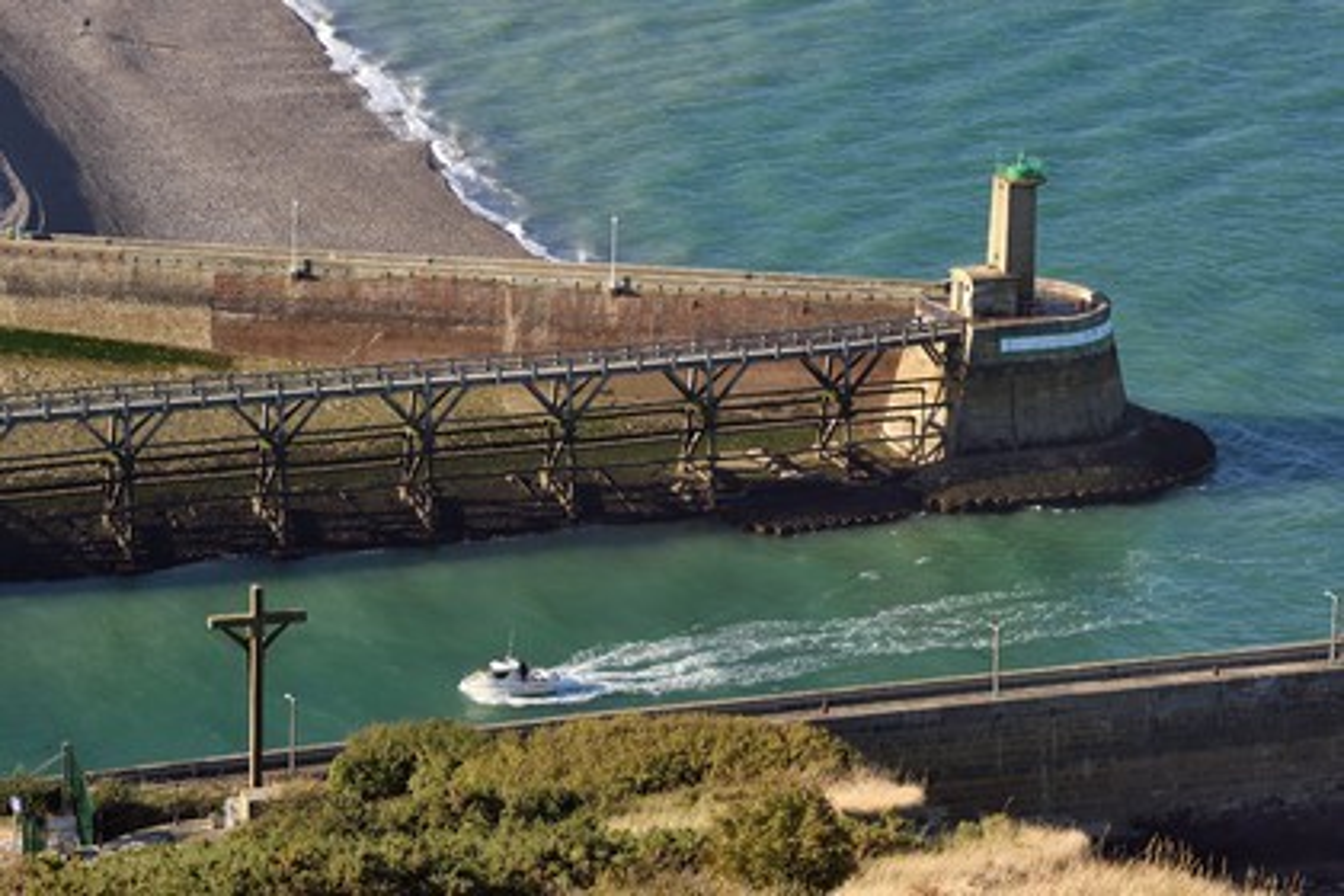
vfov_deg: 9.1
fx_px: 5600
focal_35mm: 150
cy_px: 448
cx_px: 672
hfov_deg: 13.7
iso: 200
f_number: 8
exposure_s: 1/250
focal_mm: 150
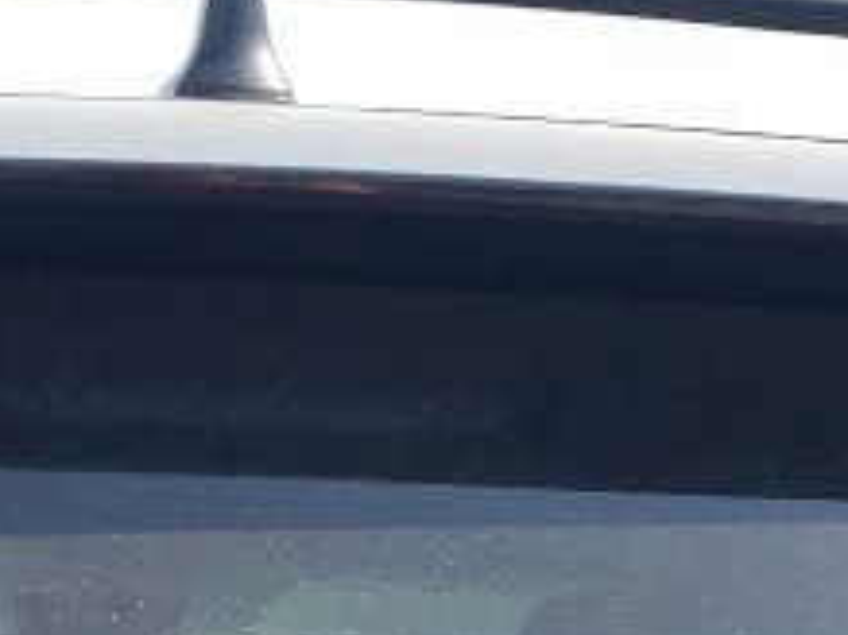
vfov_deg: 6.9
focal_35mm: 190
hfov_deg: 10.4
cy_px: 2021
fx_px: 4652
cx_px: 174
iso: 50
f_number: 1.5
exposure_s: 1/1429
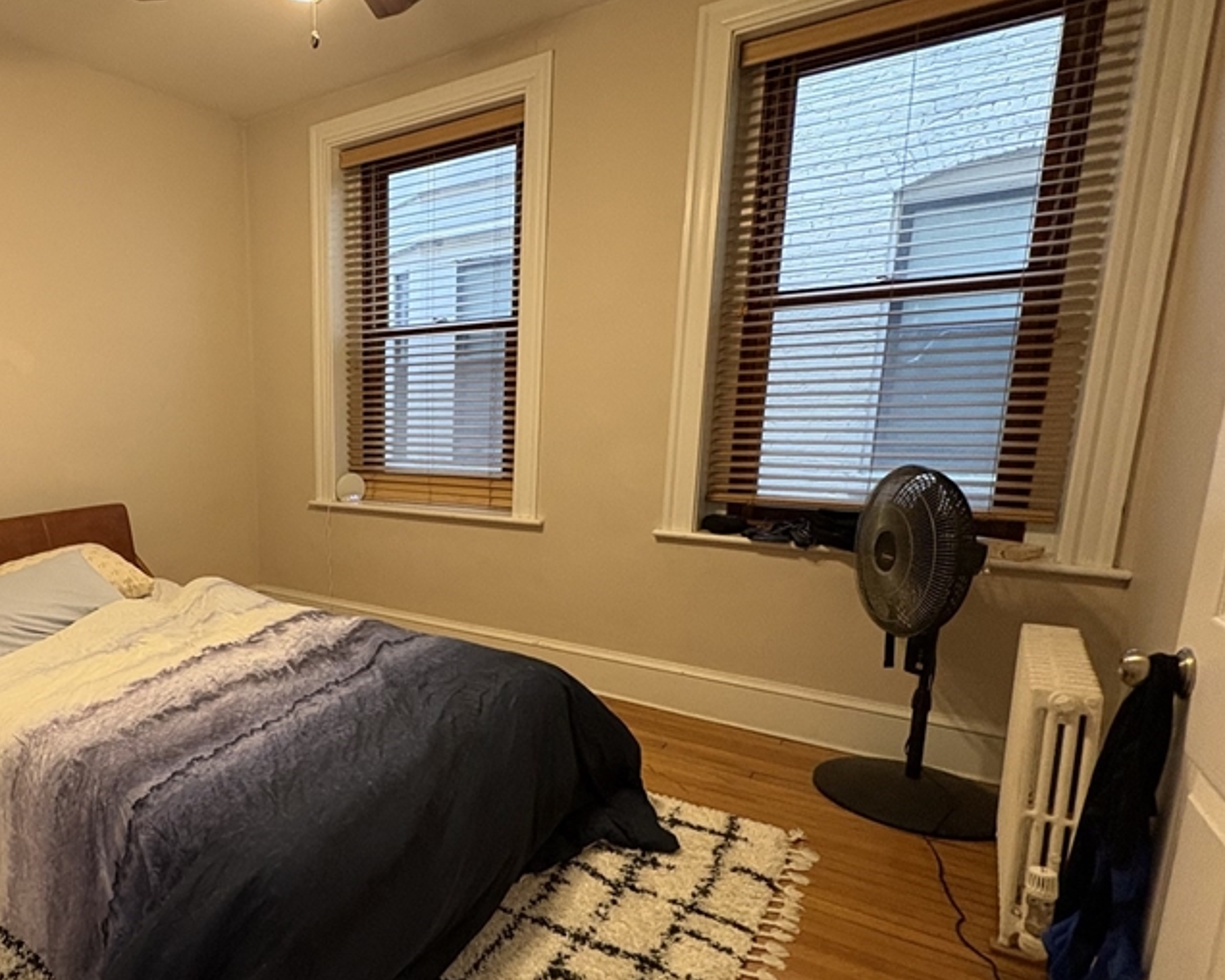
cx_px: 260
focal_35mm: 22
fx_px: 798
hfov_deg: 68.5
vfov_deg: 62.9
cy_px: 549
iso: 320
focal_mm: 2.22
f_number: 2.2
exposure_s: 1/60
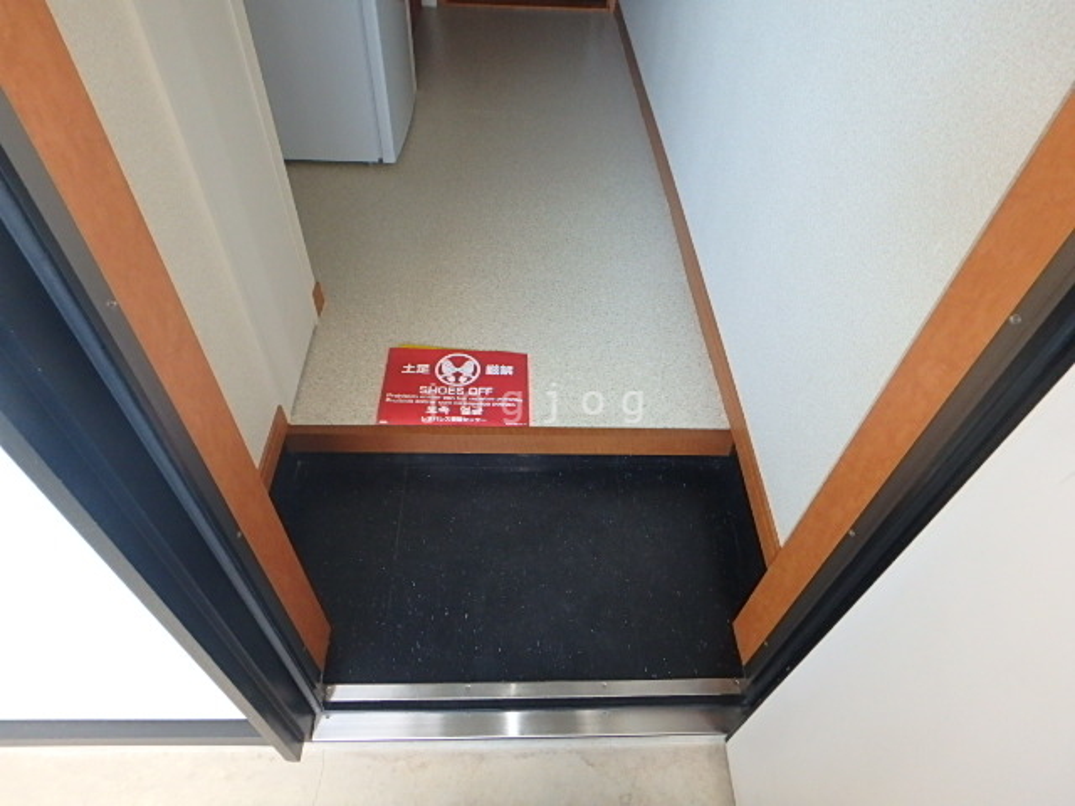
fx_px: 652
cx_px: 538
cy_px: 403
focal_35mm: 21
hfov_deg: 79.0
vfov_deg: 63.4
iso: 400
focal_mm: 3.7
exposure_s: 1/30
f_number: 3.5
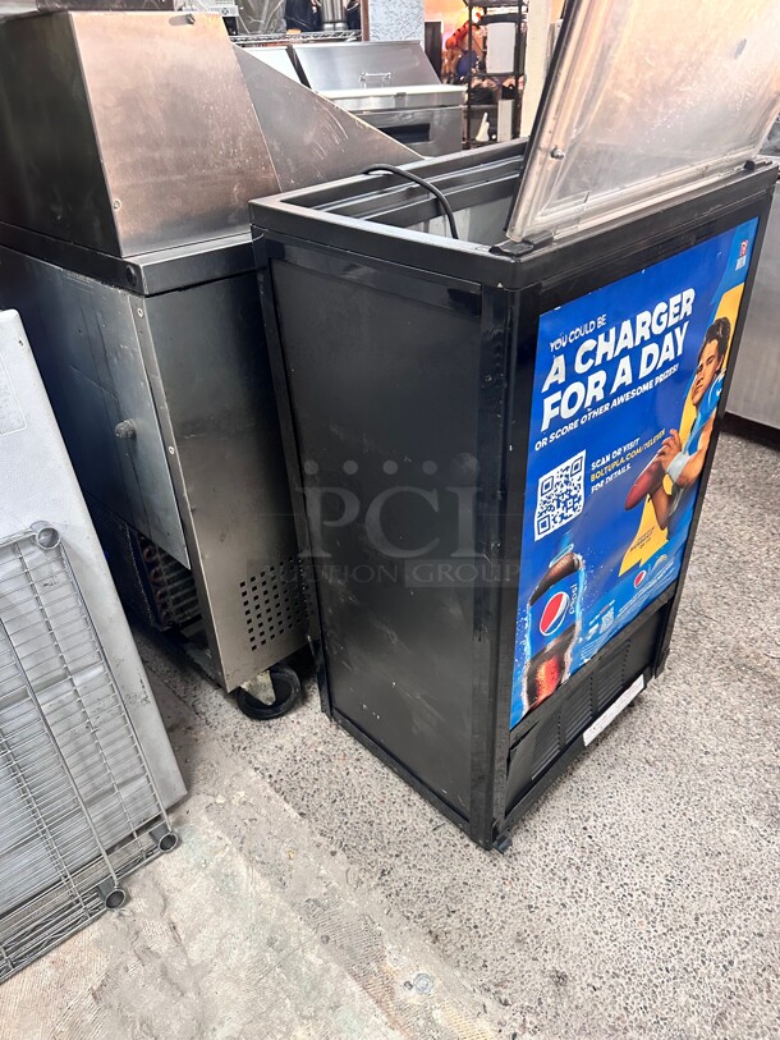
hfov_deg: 56.8
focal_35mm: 24
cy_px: 520
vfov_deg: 71.6
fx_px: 721
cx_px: 390
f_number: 1.78
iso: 400
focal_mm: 6.86
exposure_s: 1/60
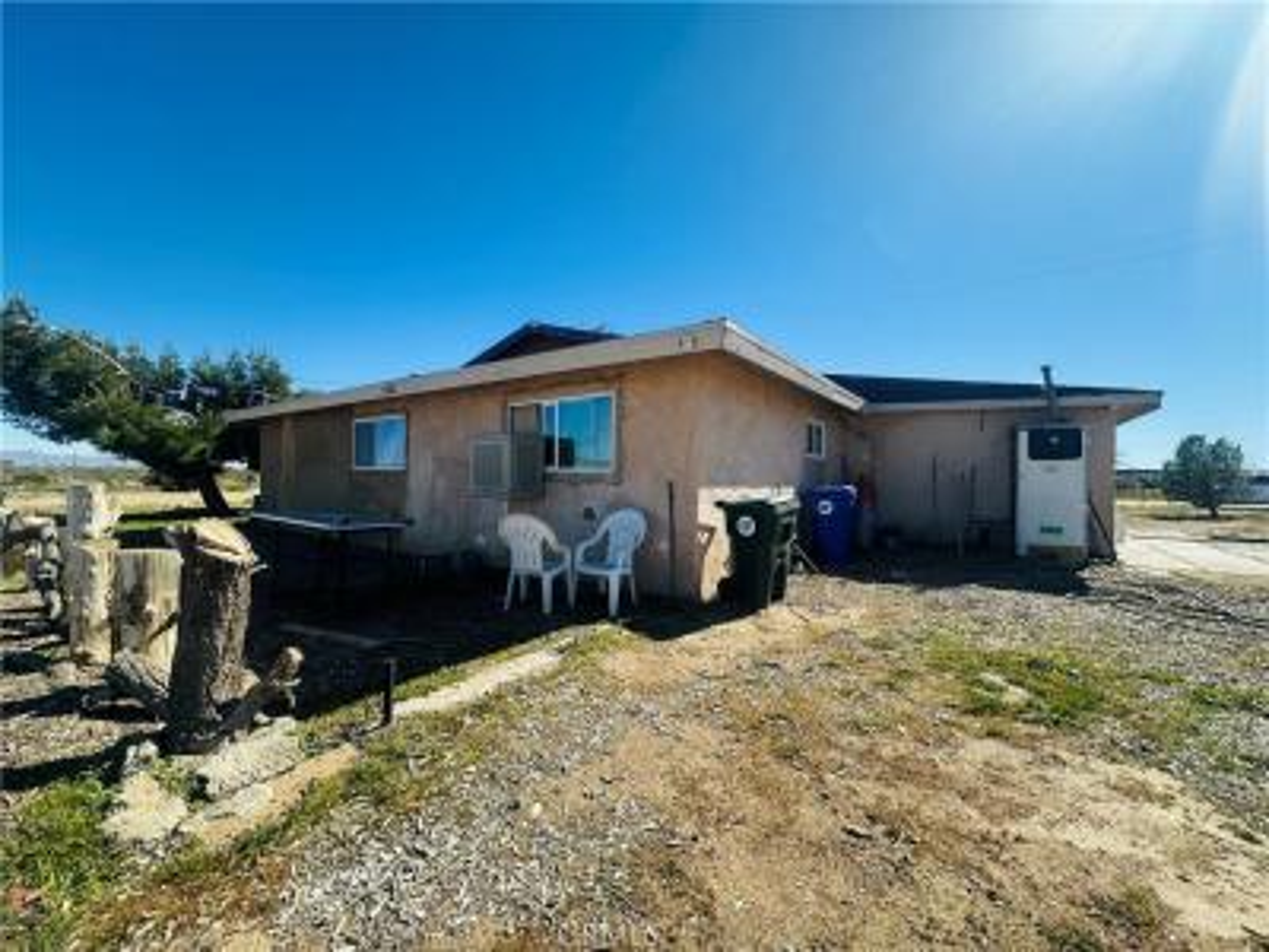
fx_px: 513
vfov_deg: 85.7
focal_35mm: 14
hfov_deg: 102.1
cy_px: 476
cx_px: 634
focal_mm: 2.22
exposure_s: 1/1473
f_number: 2.2
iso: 50
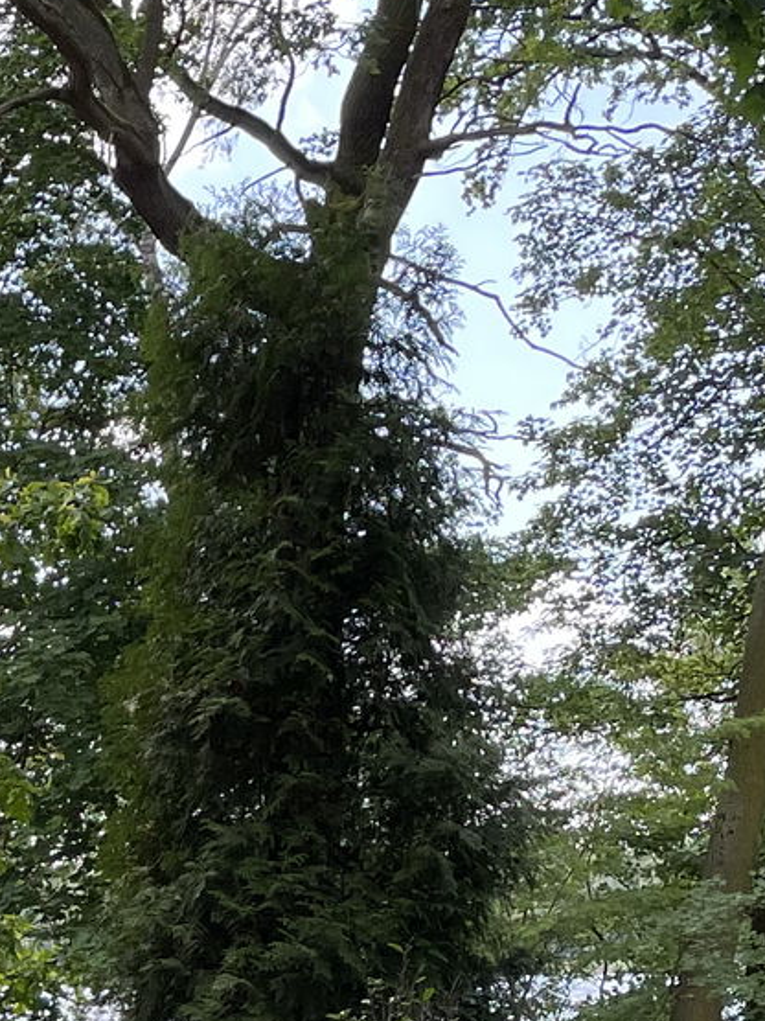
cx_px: -690
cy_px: 1287
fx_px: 2948
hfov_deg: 13.1
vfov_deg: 18.4
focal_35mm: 100
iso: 32
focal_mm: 4.2
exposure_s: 1/456
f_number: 1.6
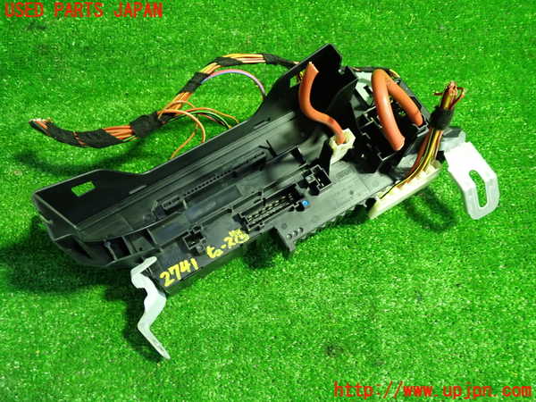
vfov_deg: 46.8
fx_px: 465
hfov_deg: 60.0
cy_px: 201
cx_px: 268
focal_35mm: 30
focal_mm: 5.4
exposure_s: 1/30
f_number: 2.3
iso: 400
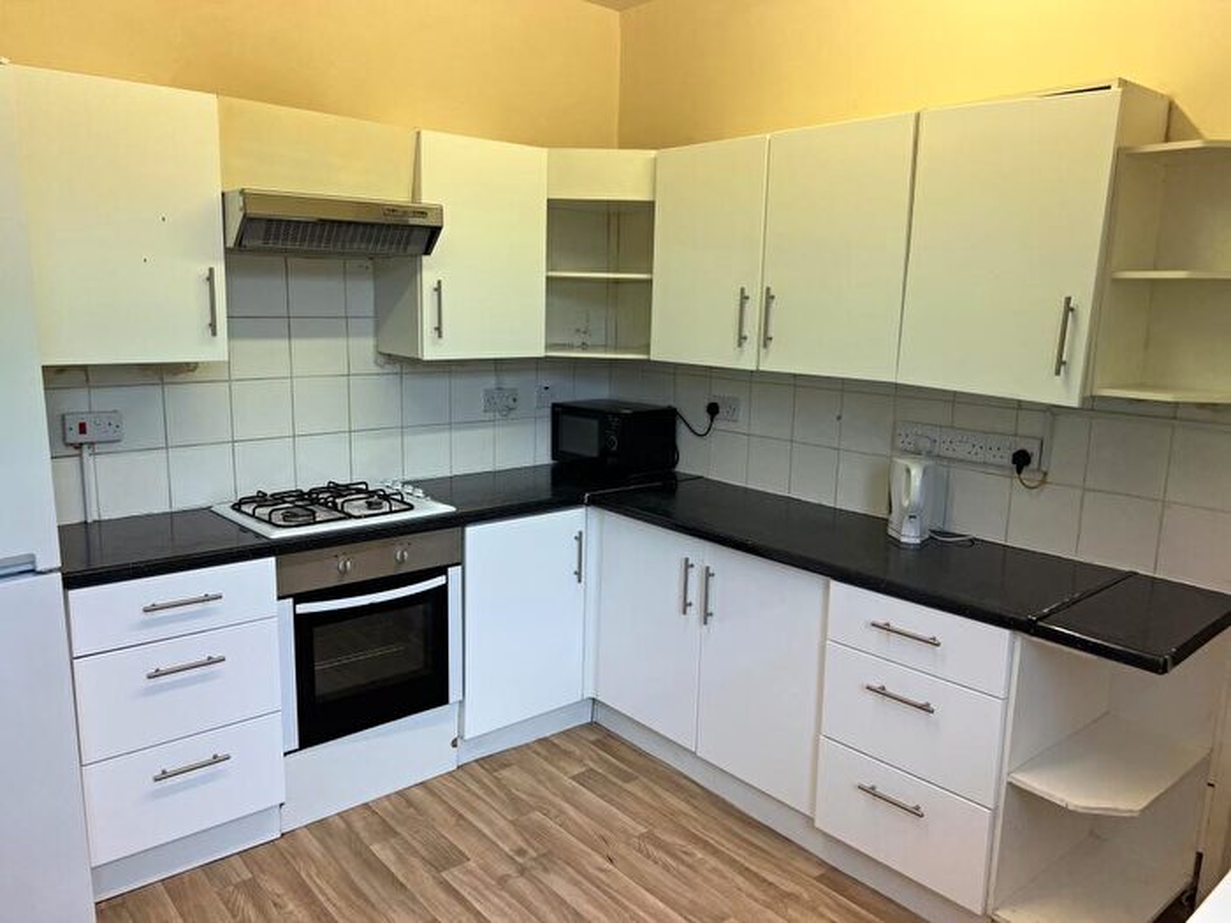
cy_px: 462
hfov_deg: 67.3
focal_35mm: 26
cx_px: 616
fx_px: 925
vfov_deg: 53.1
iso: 50
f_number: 1.5
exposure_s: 1/100
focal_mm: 5.7
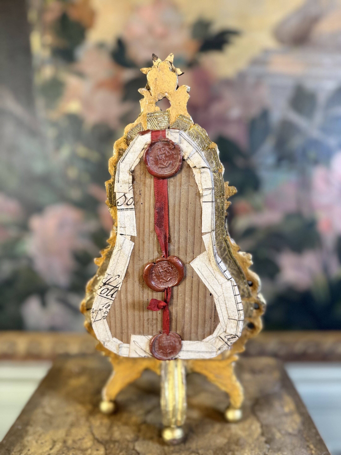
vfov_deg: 71.6
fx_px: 315
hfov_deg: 56.8
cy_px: 228
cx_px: 170
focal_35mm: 24
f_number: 1.78
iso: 200
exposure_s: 1/50
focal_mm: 6.76
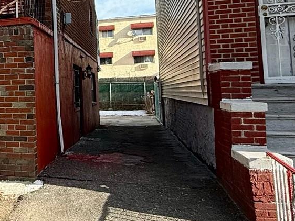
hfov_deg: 31.8
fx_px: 435
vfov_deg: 28.3
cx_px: -52
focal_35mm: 51
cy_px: 63
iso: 64
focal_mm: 2.22
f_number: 2.2
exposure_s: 1/701
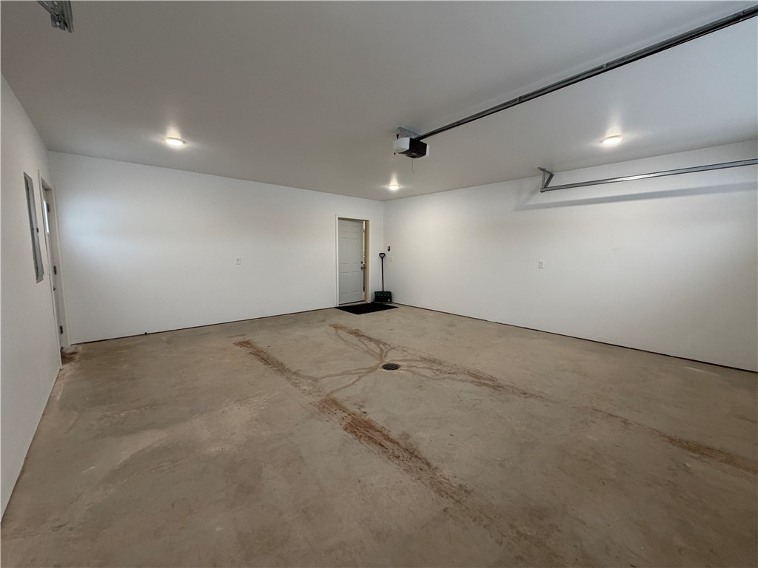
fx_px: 307
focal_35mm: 14
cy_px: 284
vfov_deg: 85.7
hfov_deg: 102.1
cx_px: 379
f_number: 2.2
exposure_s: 1/60
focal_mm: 2.22
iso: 200
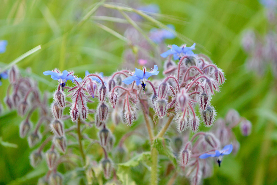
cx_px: 138
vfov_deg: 13.0
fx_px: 807
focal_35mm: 105
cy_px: 92
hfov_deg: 19.5
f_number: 3.2
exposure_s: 1/1000
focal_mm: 105
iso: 400
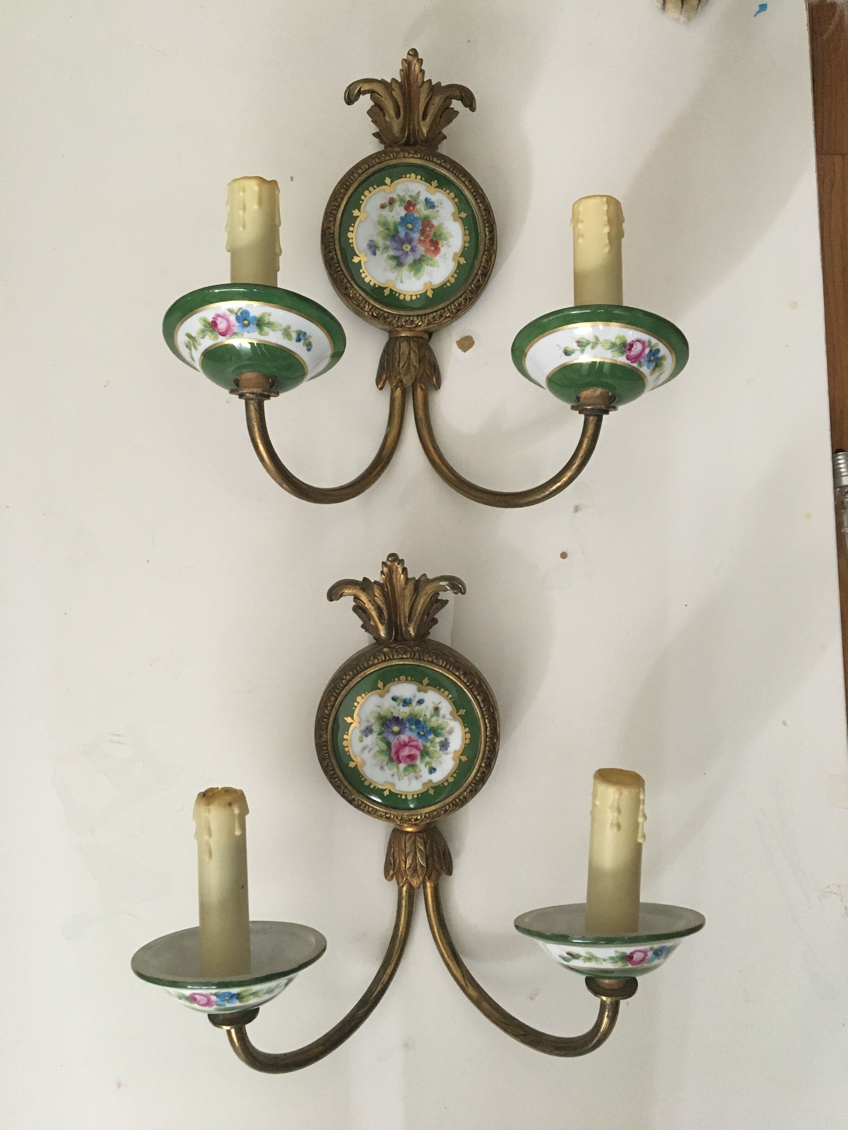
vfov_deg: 61.7
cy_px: 565
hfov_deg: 48.2
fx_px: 947
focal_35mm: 29
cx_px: 424
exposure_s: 1/33
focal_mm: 4.15
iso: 200
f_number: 2.2
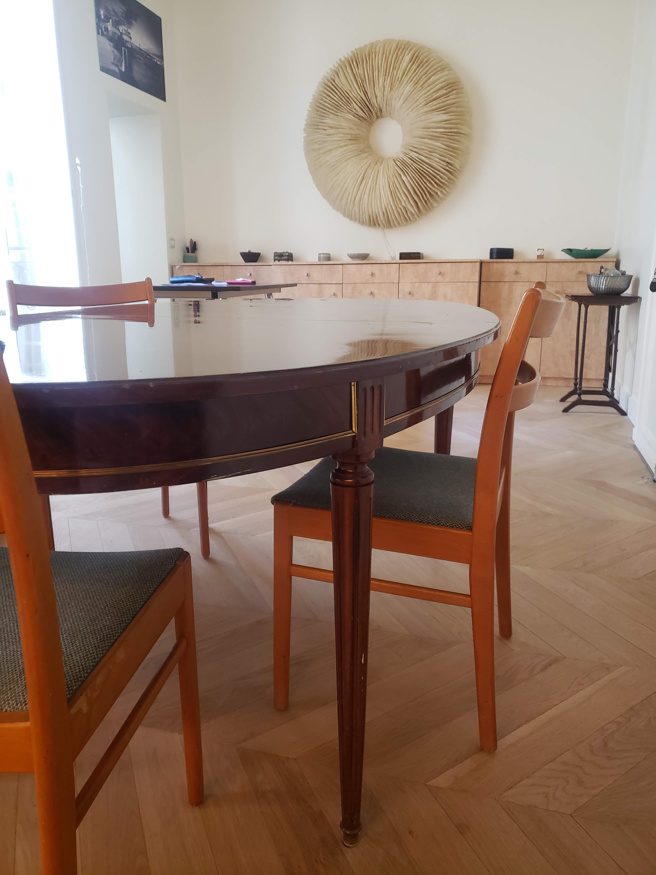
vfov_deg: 67.3
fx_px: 657
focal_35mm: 26
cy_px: 438
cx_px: 328
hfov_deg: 53.1
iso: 250
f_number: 1.5
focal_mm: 4.3
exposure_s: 1/20
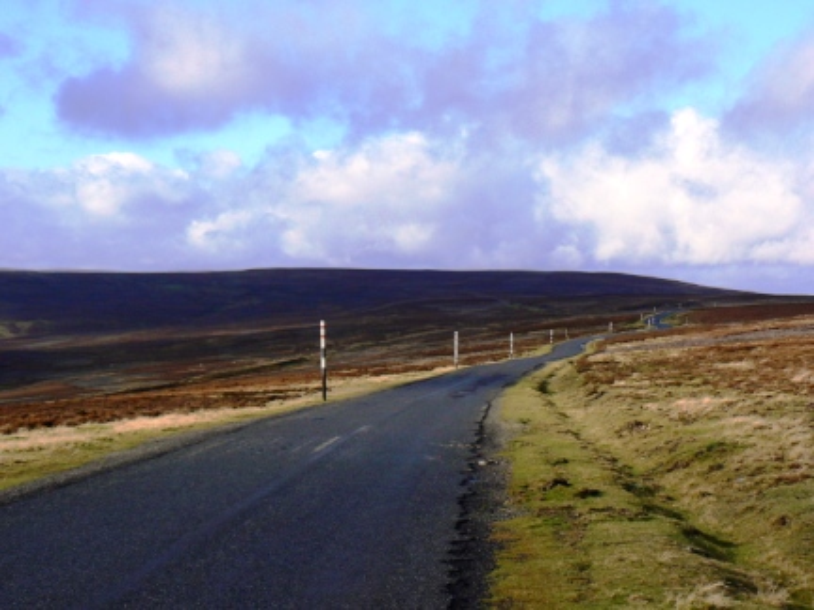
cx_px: 407
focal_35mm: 74
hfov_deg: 26.3
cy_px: 305
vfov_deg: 19.9
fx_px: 1740
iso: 100
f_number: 4.5
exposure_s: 1/1300
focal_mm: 12.4
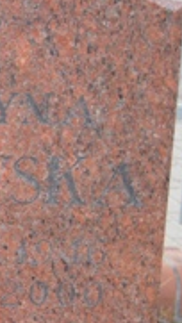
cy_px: 209
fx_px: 1661
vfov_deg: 11.1
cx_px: -359
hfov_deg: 5.8
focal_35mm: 194
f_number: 5.6
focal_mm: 35
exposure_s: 1/160
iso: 200
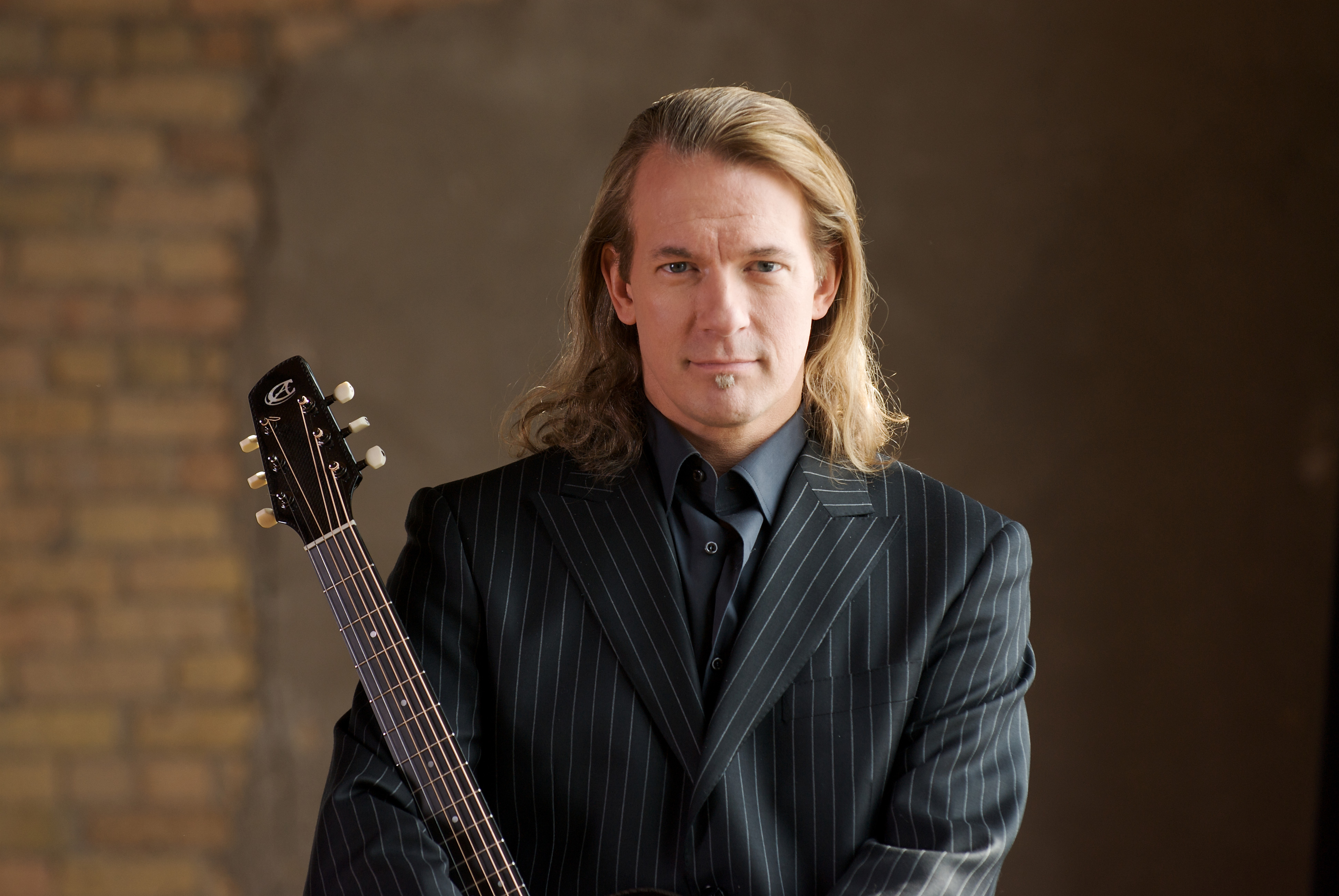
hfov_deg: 7.2
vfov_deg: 4.8
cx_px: 670
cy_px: 448
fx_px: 10613
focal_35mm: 285
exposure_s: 1/125
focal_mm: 190
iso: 160
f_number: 4
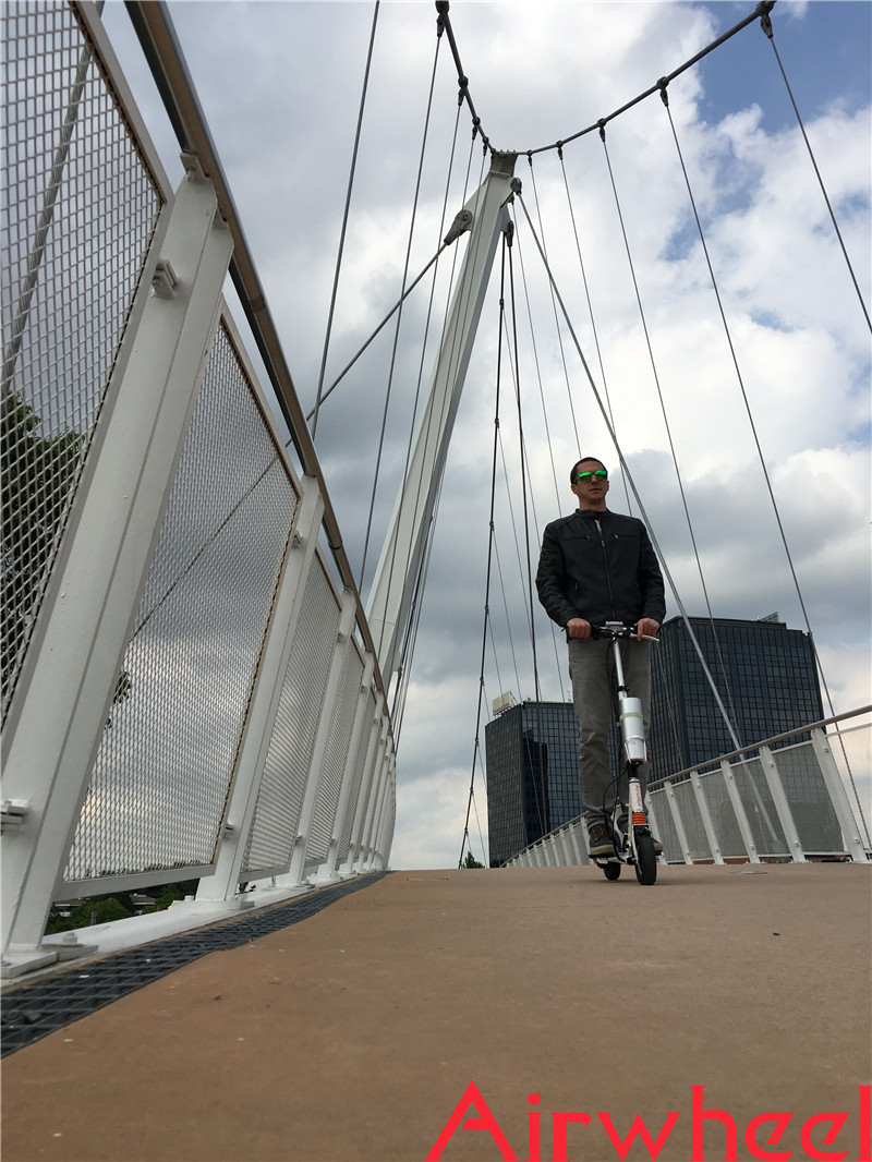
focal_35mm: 29
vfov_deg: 61.6
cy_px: 581
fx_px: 974
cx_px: 436
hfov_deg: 48.2
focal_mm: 4.15
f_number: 2.2
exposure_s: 1/1479
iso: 25
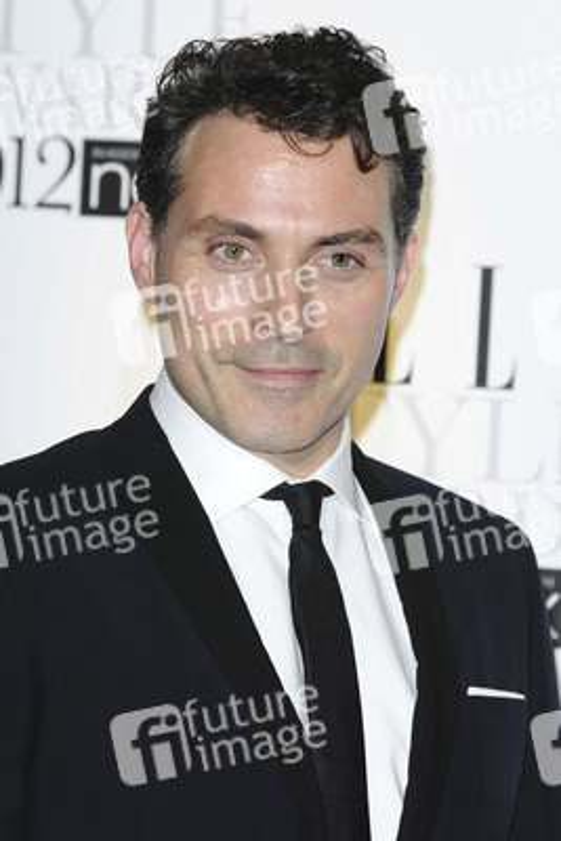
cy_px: 420
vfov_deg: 9.5
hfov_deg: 6.3
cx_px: 280
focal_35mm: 218
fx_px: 5079
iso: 320
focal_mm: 145
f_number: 5
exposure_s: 1/200
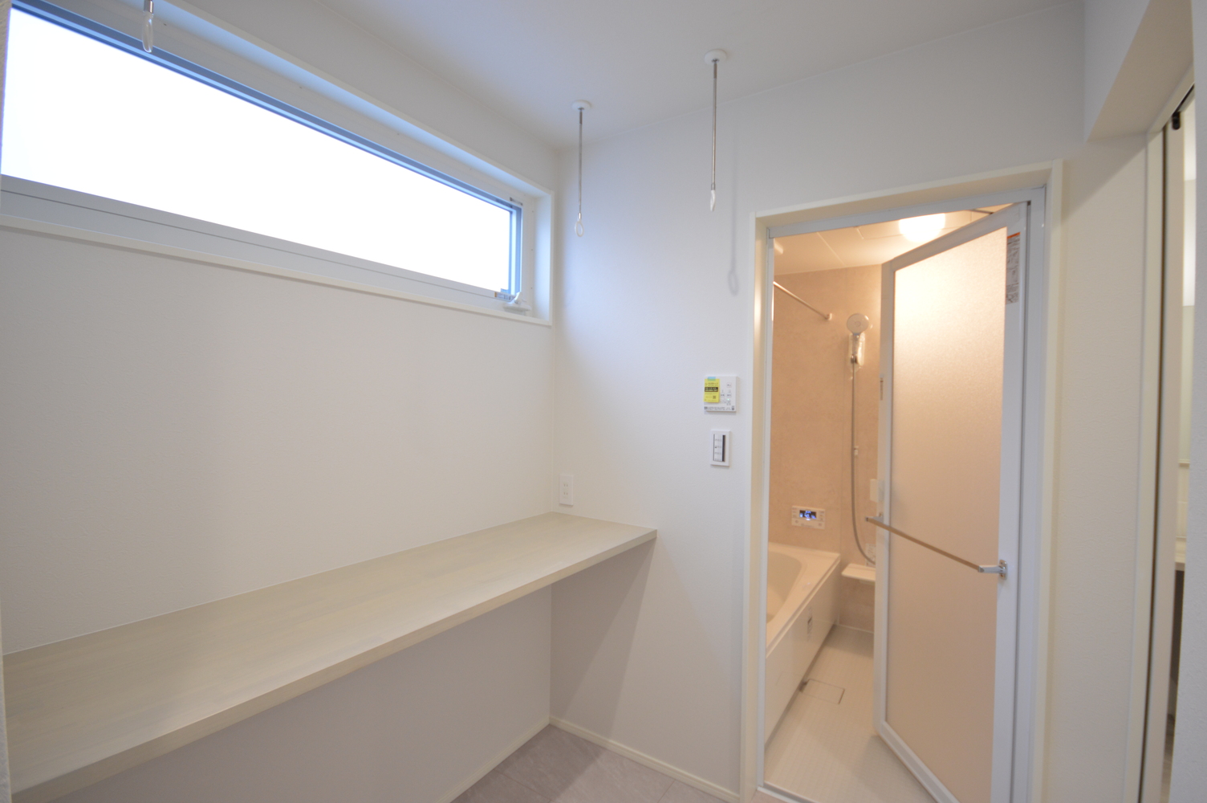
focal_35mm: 15
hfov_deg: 100.4
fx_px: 502
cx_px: 604
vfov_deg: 77.2
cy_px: 402
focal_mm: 10
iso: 400
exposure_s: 1/20
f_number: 4
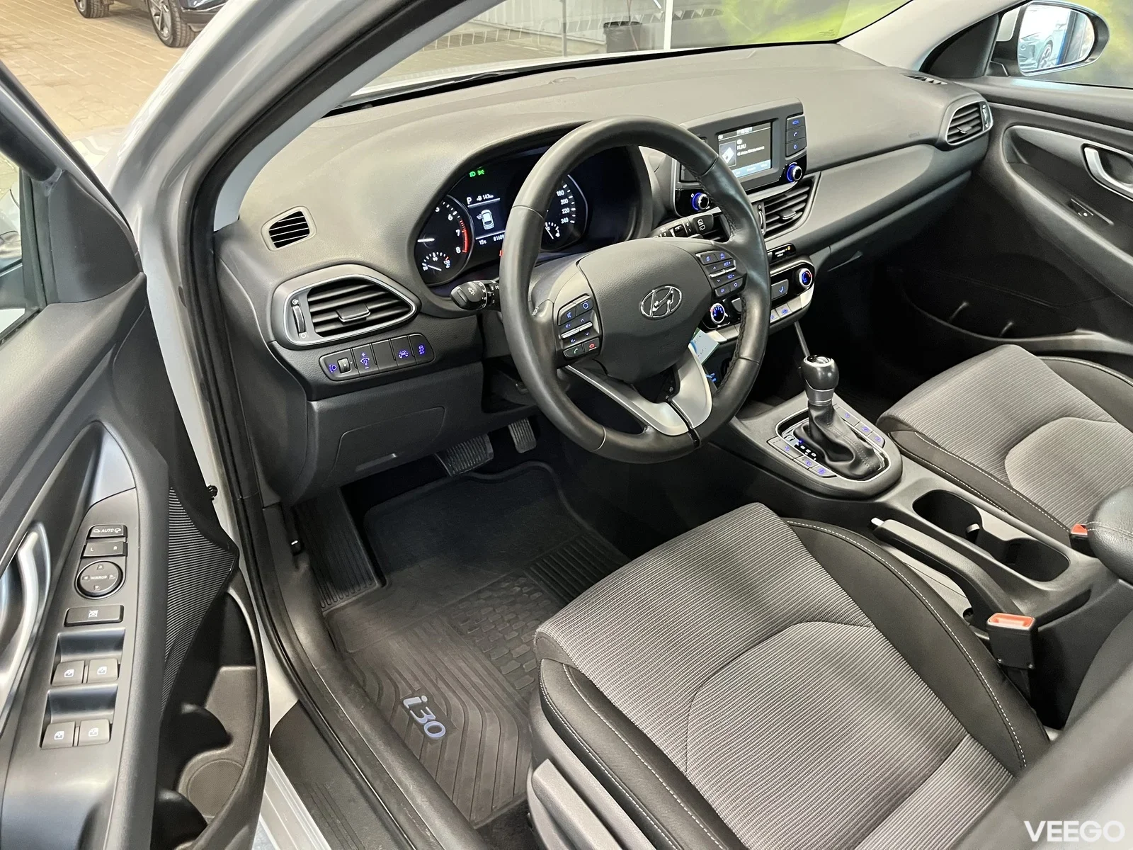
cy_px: 425
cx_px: 566
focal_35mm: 26
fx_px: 851
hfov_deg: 67.3
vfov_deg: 53.1
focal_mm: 5.1
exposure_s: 1/40
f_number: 1.6
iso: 500
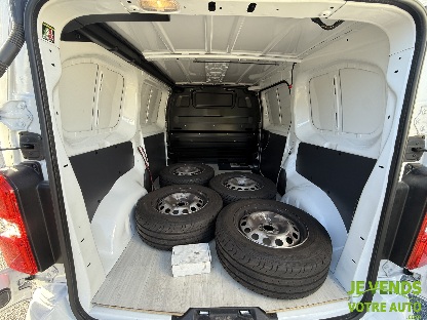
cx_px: 214
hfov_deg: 102.1
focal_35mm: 14
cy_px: 160
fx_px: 173
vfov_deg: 85.7
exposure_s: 1/99
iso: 125
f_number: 2.2
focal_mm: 2.22
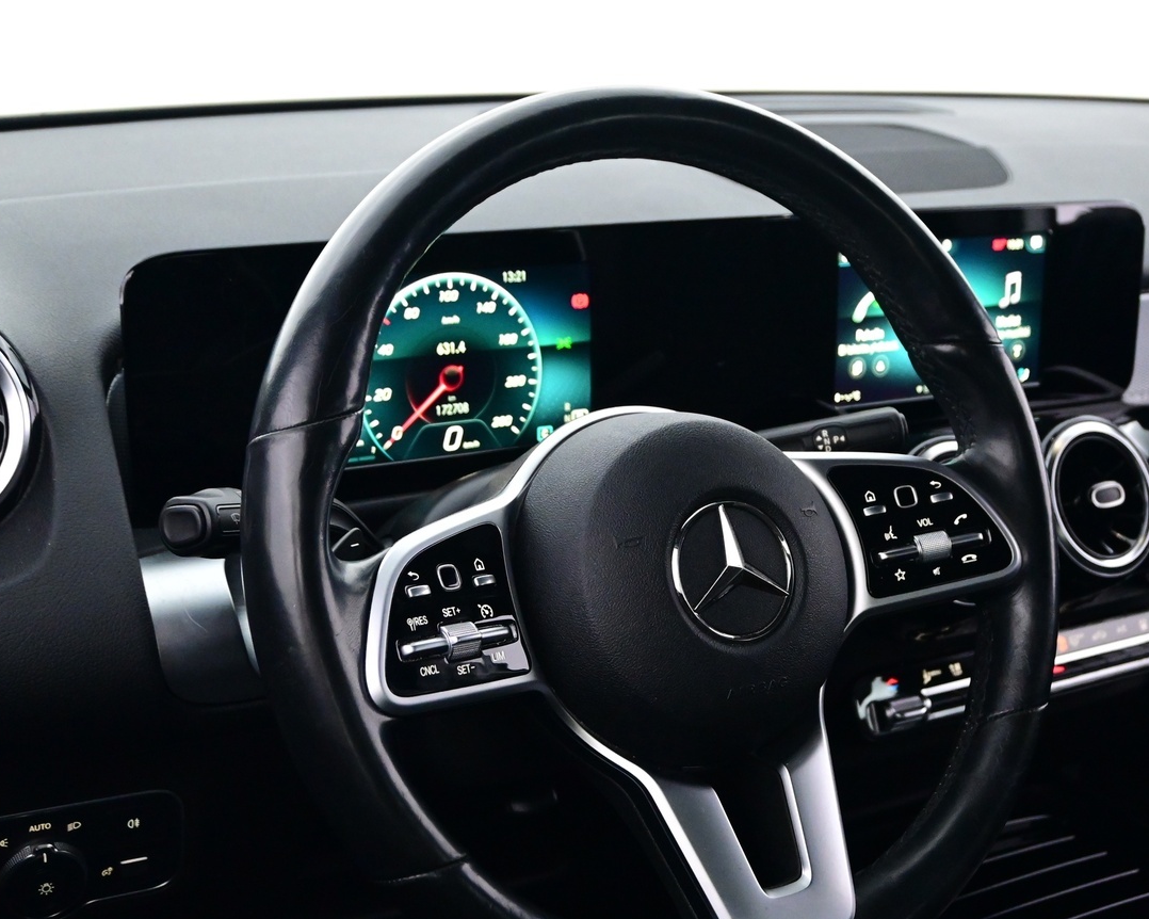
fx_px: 1870
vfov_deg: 27.5
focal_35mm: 55
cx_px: 694
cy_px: 547
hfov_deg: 34.0
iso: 4000
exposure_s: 1/40
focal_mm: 26
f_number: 4.5
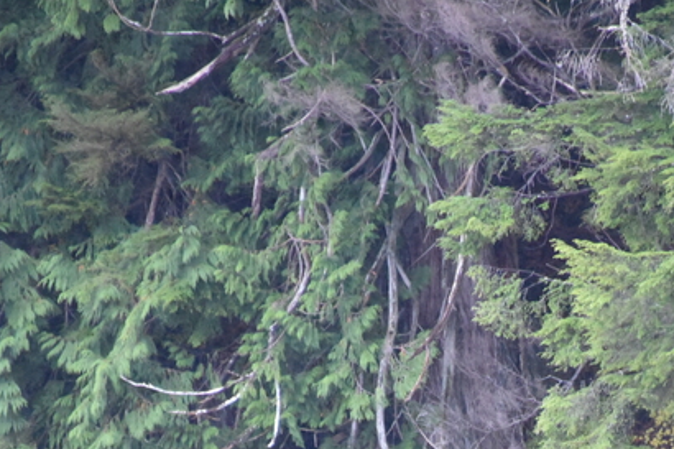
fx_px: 17535
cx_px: 501
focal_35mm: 937
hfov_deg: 2.2
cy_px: 684
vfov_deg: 1.5
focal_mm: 300
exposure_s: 1/640
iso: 3600
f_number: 5.6
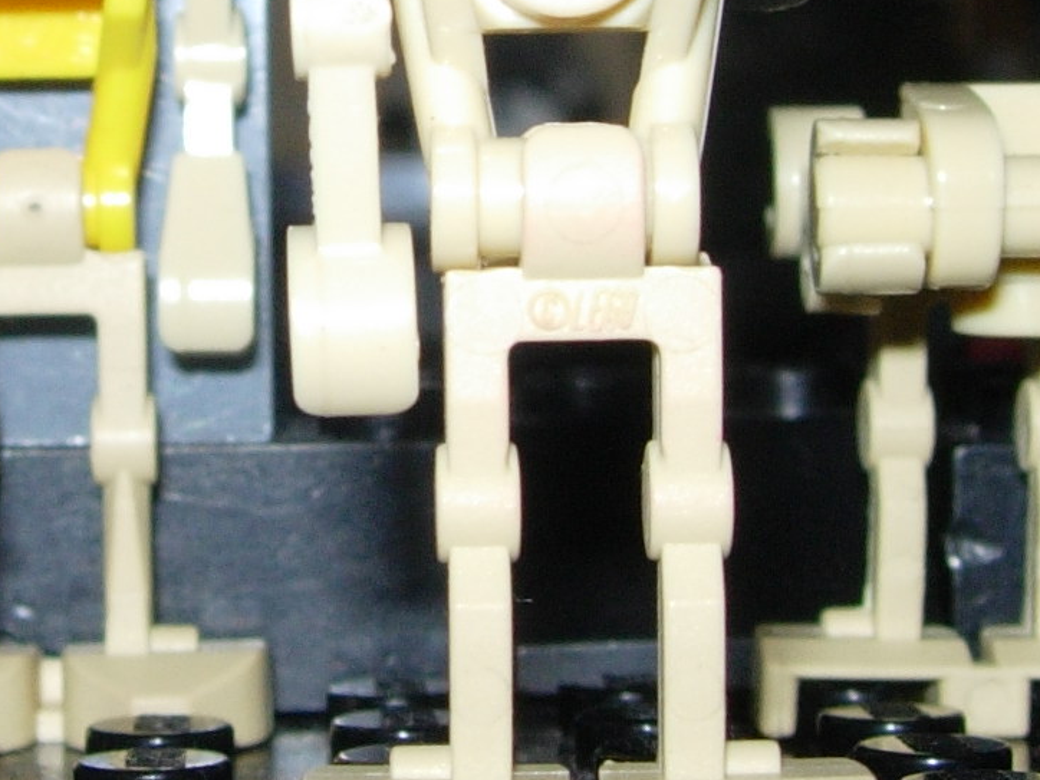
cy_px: 157
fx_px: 4086
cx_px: 330
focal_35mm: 136
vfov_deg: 10.9
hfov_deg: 14.5
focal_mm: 7.8
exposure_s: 1/64
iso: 79
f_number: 4.8
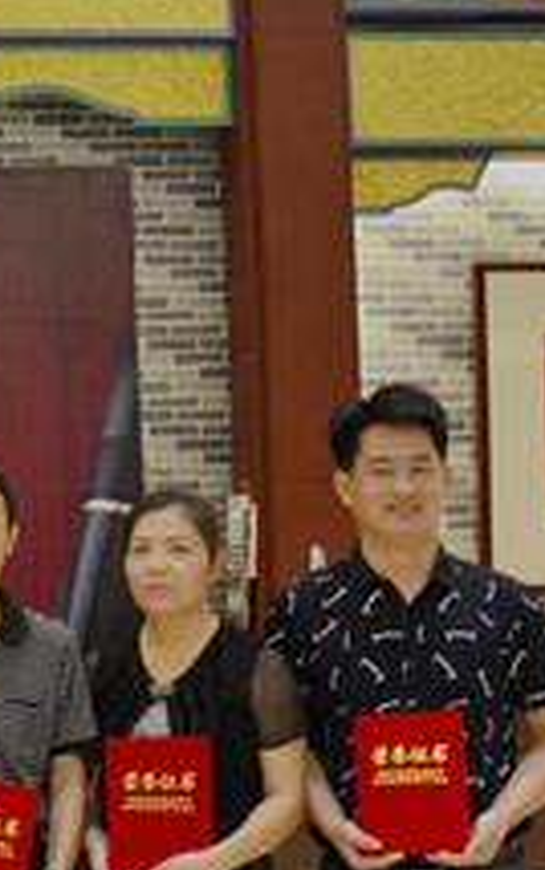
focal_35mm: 77
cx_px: -533
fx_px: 1827
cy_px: 531
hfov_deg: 14.3
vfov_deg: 26.7
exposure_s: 1/60
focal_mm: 18
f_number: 4
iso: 1250
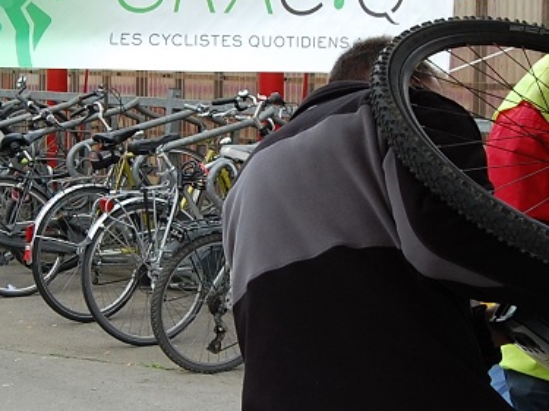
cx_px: 240
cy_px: 162
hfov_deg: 17.9
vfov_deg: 13.5
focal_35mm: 110
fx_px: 1743
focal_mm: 19
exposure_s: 1/160
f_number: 6.3
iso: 200
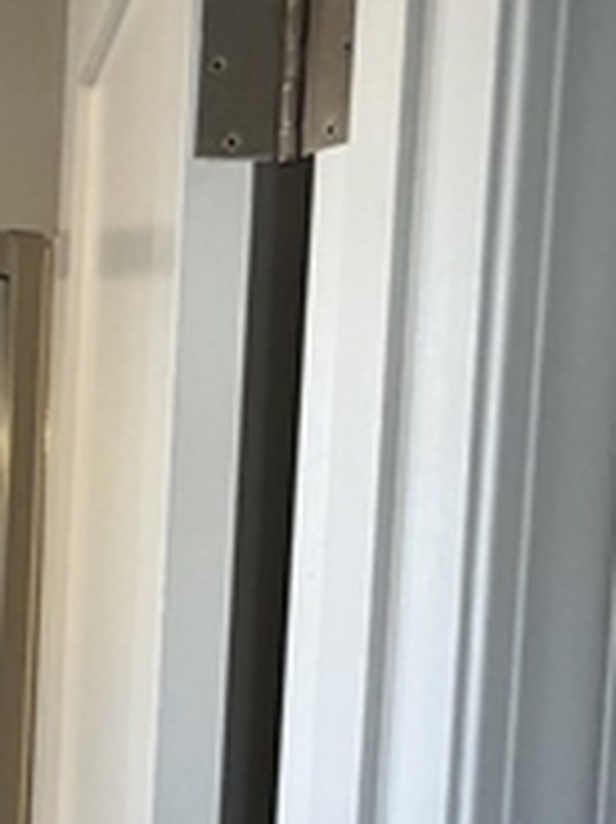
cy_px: 1067
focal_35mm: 109
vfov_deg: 17.0
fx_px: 2589
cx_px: -396
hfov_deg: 12.7
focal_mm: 5.1
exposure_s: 1/120
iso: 80
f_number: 1.6
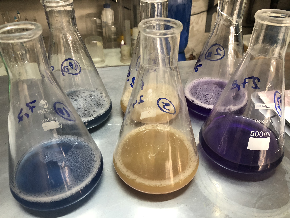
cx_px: 145
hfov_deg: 63.4
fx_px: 235
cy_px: 109
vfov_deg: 49.7
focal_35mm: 28
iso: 80
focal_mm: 3.99
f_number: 1.8
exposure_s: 1/15
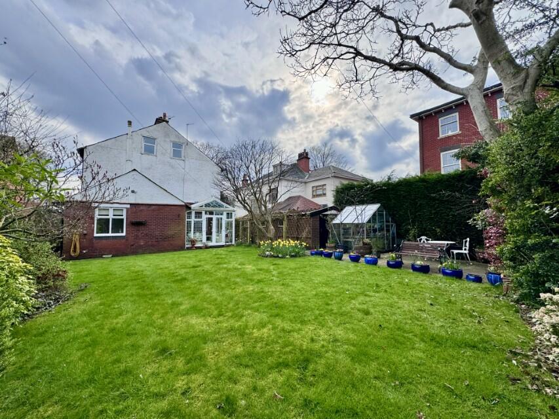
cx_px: 280
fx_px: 226
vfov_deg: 85.7
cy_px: 210
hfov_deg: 102.1
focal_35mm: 14
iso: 50
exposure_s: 1/1160
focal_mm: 2.22
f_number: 2.2
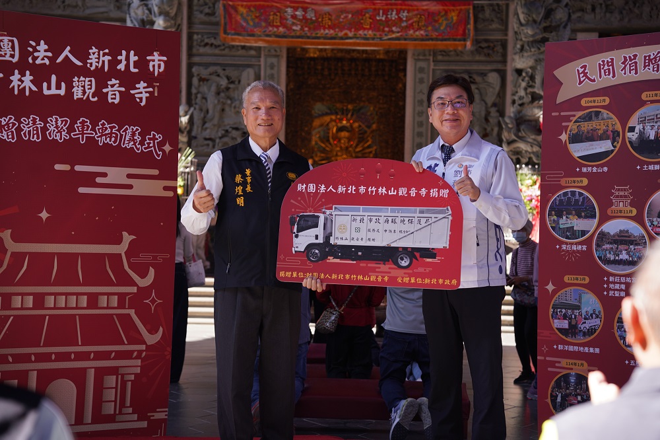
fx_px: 1283
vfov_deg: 19.4
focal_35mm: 70
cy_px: 220
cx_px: 330
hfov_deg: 28.9
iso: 125
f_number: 4
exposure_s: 1/160
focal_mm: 70
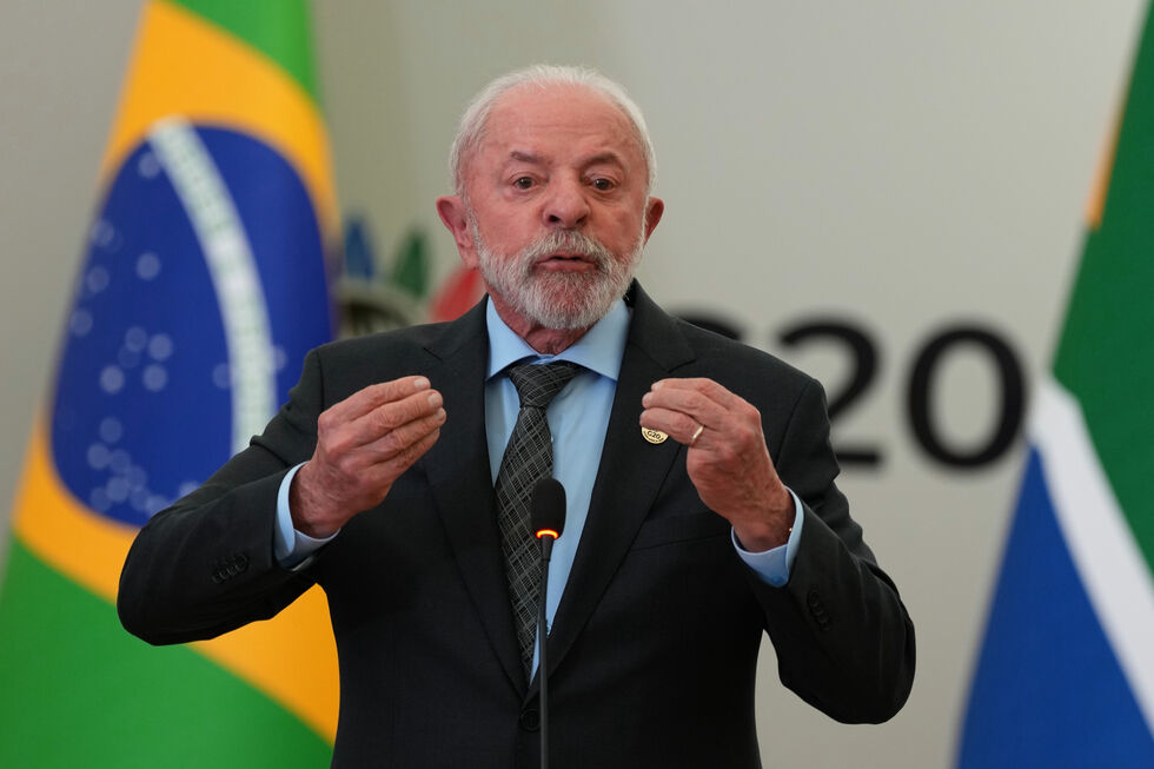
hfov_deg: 8.3
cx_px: 577
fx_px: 7916
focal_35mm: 247
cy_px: 384
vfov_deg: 5.6
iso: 1250
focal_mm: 165
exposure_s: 1/100
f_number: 2.8
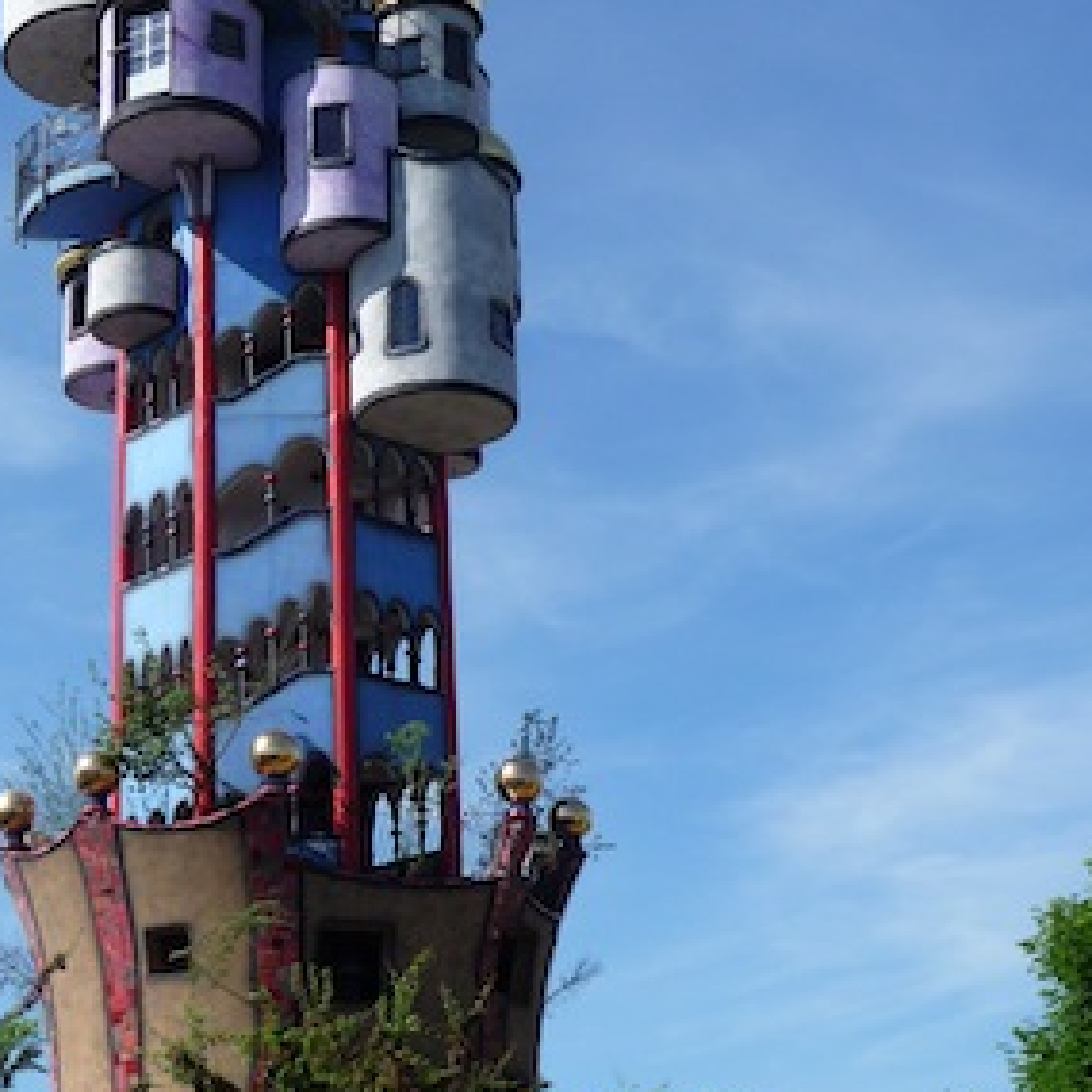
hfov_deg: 25.4
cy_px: 575
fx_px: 2391
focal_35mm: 67
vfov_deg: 25.7
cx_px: 253
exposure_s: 1/800
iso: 100
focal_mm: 6
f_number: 3.7
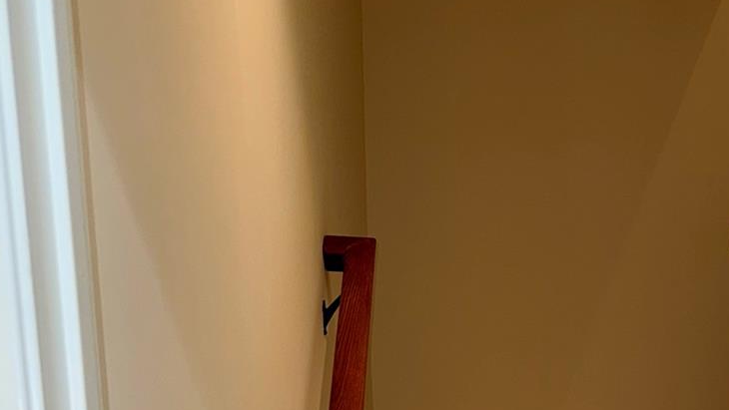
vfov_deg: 17.6
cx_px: 551
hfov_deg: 36.9
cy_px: 742
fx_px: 1063
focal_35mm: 55
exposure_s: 1/39
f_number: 1.78
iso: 64
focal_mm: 6.76
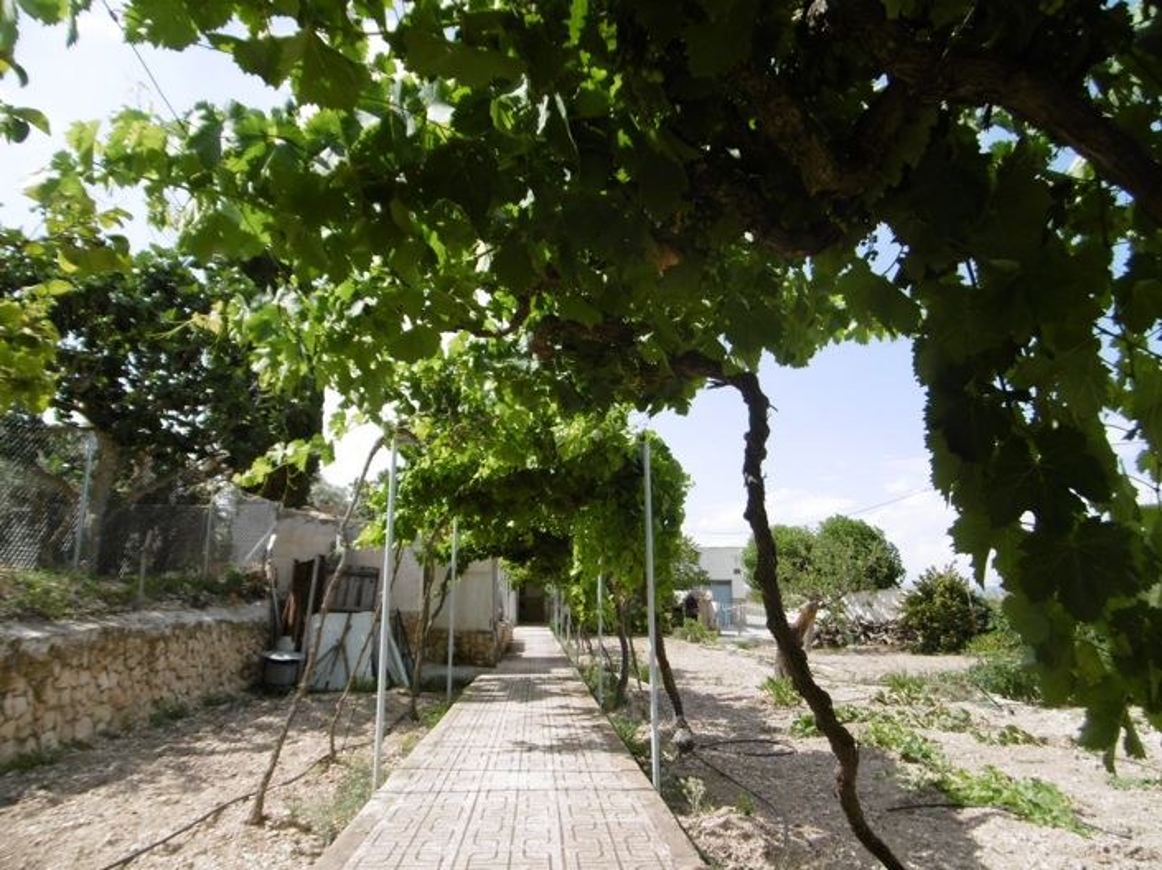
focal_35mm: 24
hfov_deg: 71.6
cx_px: 581
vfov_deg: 56.8
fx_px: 805
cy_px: 435
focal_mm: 4.3
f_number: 3.1
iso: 100
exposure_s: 1/800
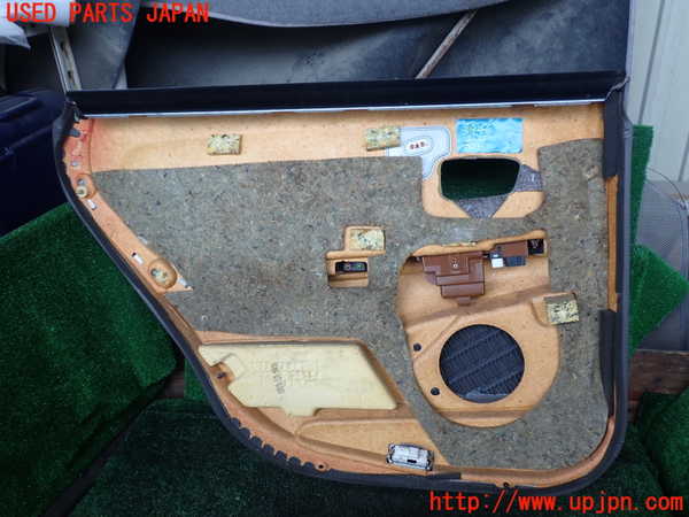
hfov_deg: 60.0
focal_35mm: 30
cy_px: 258
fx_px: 597
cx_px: 344
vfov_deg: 46.8
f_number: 2.3
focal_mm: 5.4
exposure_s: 1/60
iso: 125
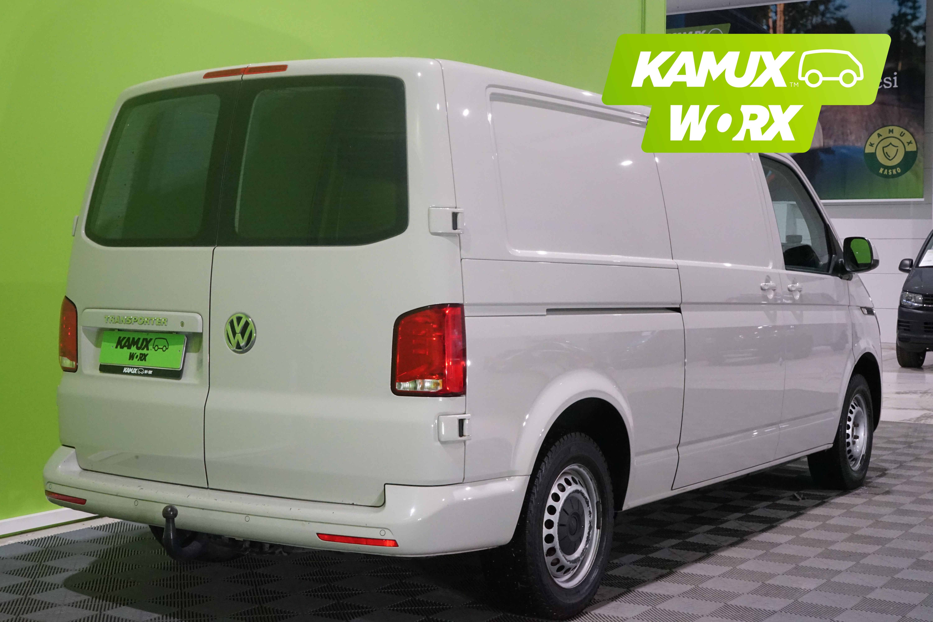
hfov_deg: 40.3
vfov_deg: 27.5
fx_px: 1270
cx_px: 466
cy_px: 311
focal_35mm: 49
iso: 6400
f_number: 22
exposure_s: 1/25
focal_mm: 49
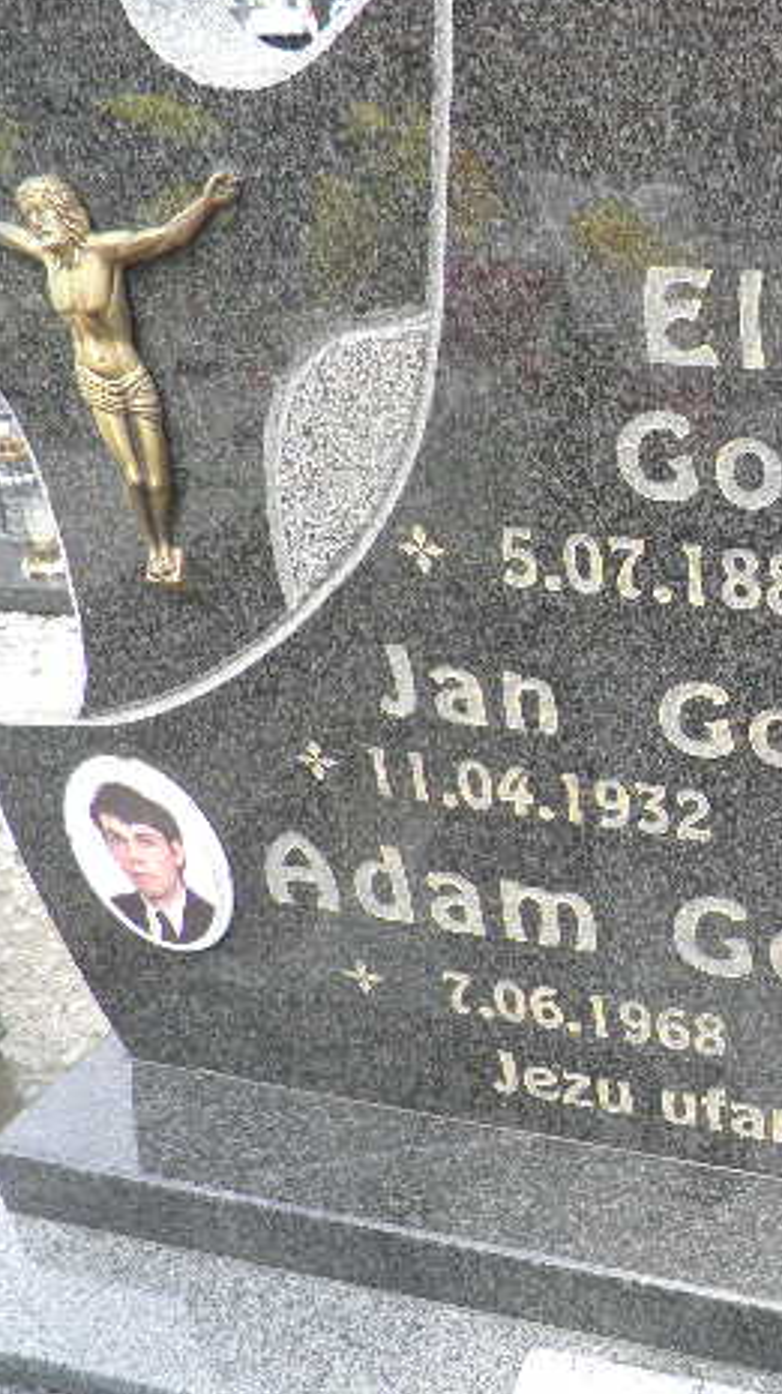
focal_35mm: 36
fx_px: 1329
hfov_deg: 29.0
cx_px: 905
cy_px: 701
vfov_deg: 55.3
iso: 64
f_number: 3.3
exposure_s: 1/160
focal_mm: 4.3
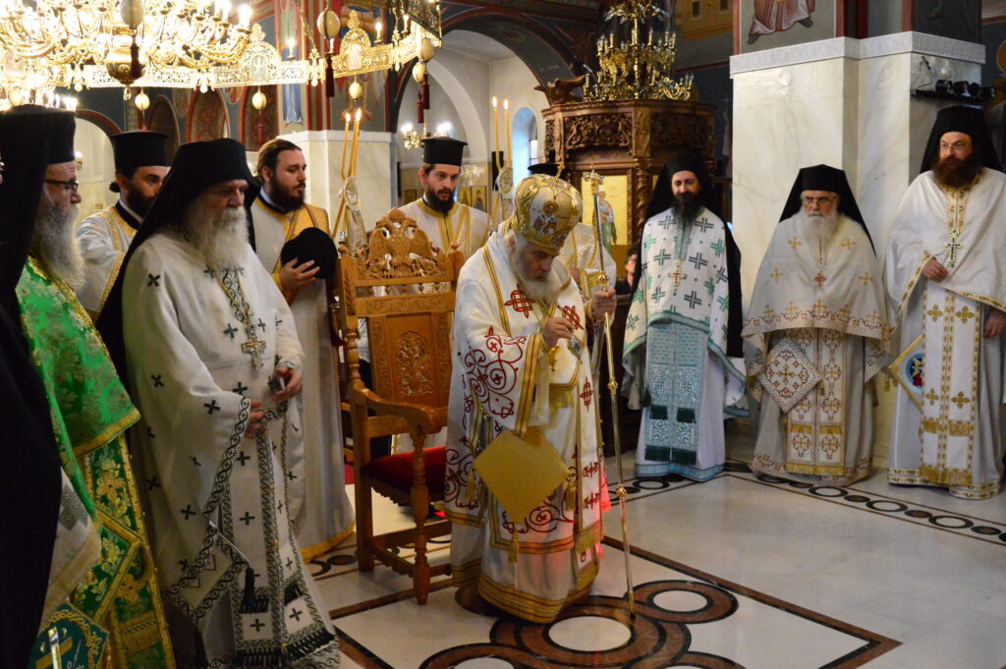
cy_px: 334
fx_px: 963
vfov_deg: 38.3
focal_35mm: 34
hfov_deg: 55.1
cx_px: 503
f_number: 6.3
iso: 6400
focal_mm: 23
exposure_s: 1/160
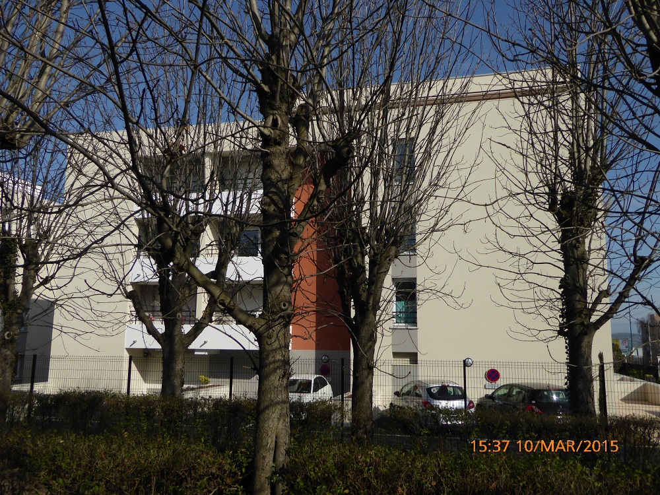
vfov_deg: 45.4
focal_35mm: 31
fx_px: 591
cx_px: 330
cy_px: 248
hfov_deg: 58.4
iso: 100
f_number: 3.5
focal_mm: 5.4
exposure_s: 1/1600
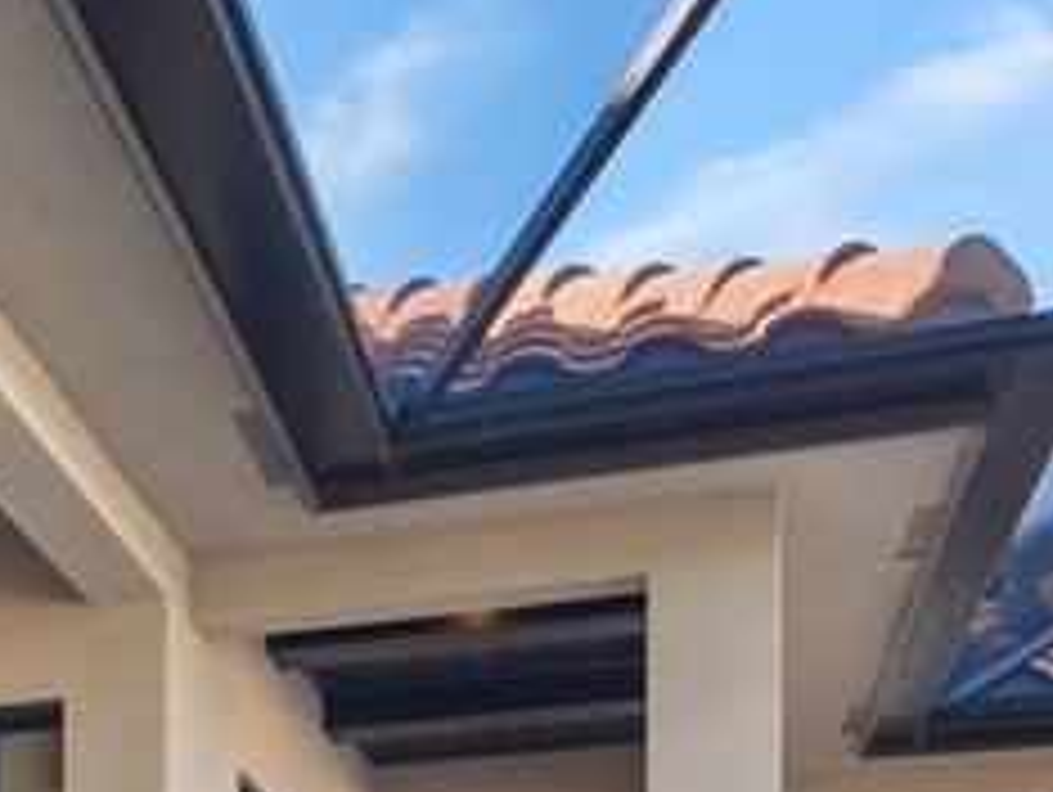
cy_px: 1328
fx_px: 2132
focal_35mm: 70
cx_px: -382
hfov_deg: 23.8
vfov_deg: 17.8
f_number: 7.1
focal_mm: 8
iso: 200
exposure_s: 1/8
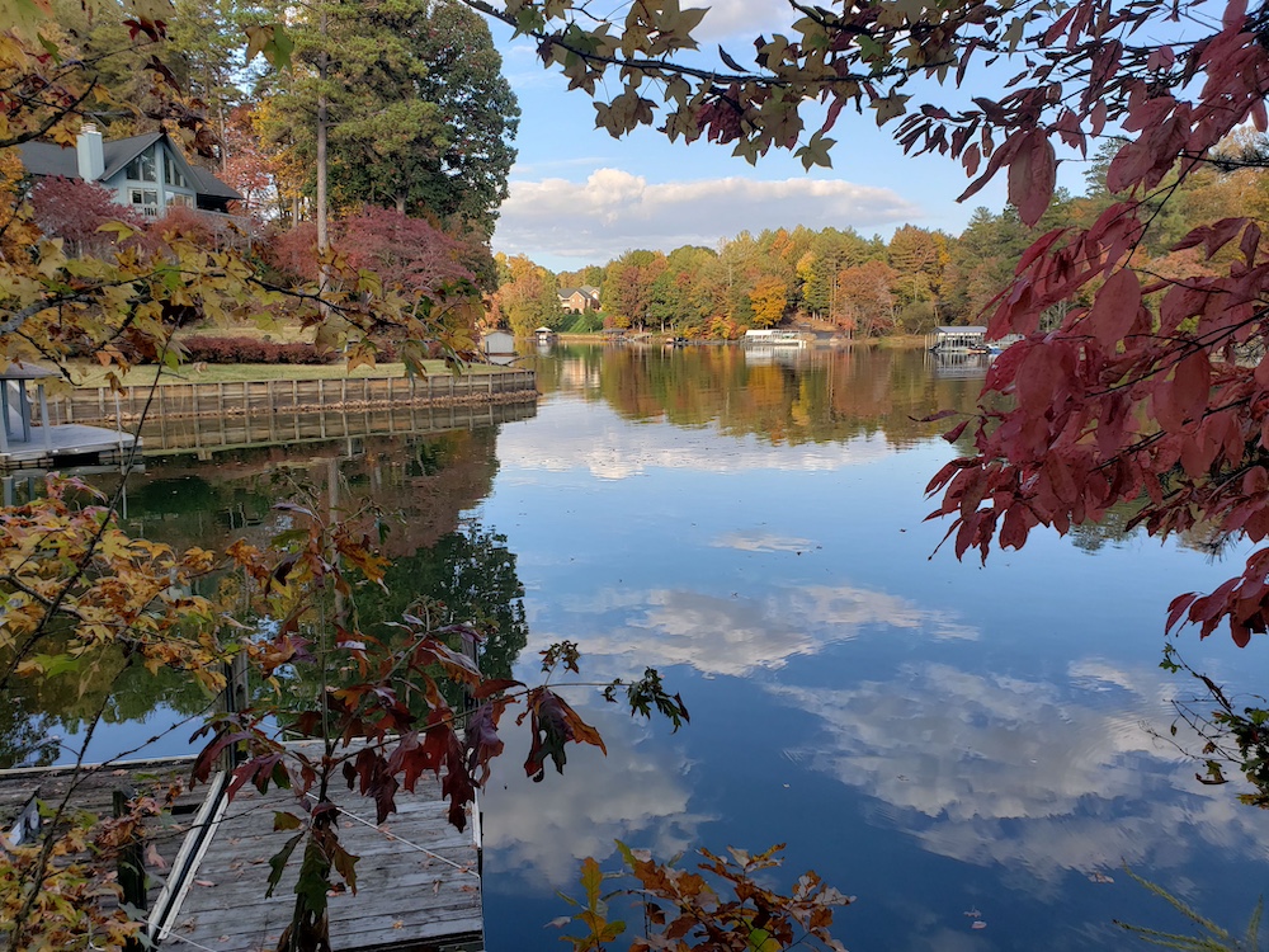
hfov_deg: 67.3
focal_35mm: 26
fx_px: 953
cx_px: 634
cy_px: 476
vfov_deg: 53.1
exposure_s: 1/472
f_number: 2.4
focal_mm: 4.3
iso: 50
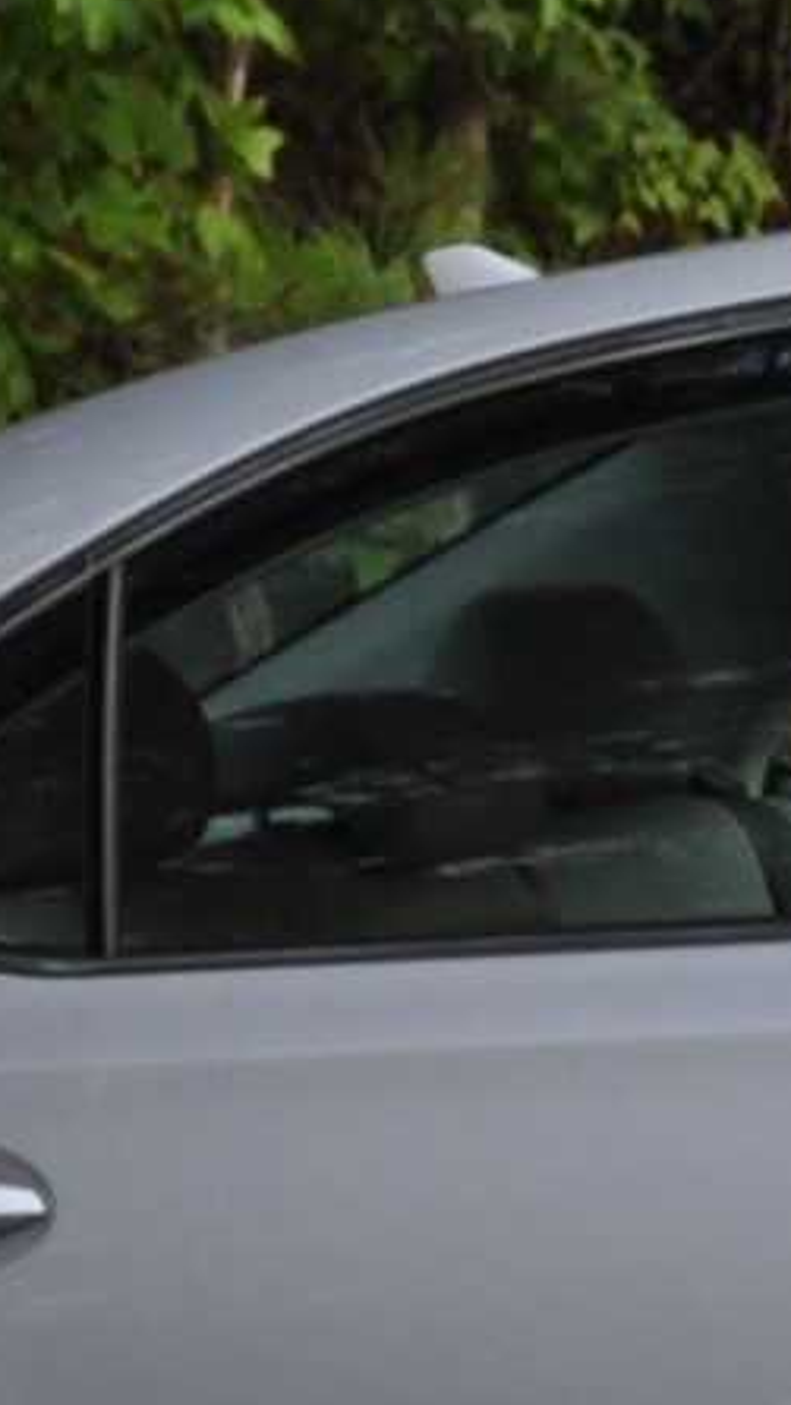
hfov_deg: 2.5
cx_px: 2105
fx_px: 18038
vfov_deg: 4.5
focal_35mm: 484
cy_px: 399
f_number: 5.6
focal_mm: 55
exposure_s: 1/125
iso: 360
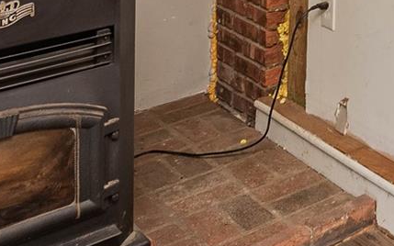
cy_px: -178
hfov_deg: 22.0
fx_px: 784
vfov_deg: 15.6
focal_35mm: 73
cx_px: 634
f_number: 5
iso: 280
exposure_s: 1/60
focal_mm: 10
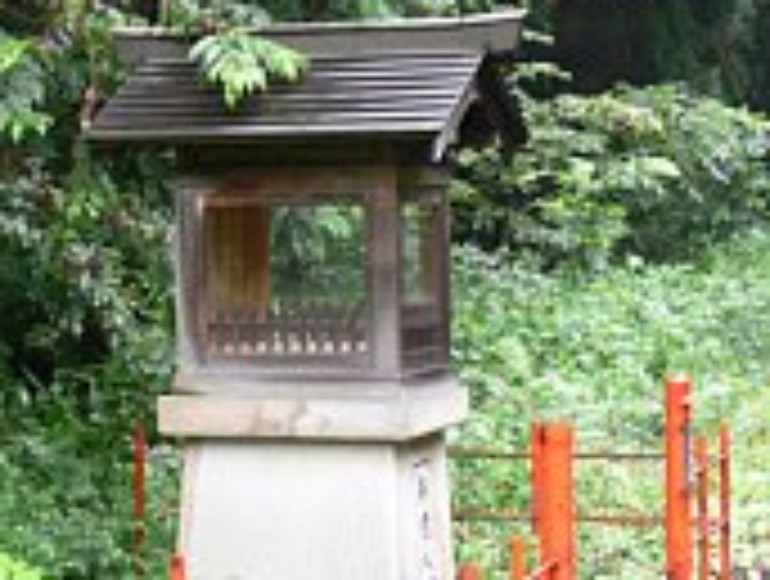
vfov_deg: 13.3
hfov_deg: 17.5
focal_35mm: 112
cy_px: 256
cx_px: 234
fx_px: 2497
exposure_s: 1/60
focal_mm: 10.1
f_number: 3.2
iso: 80
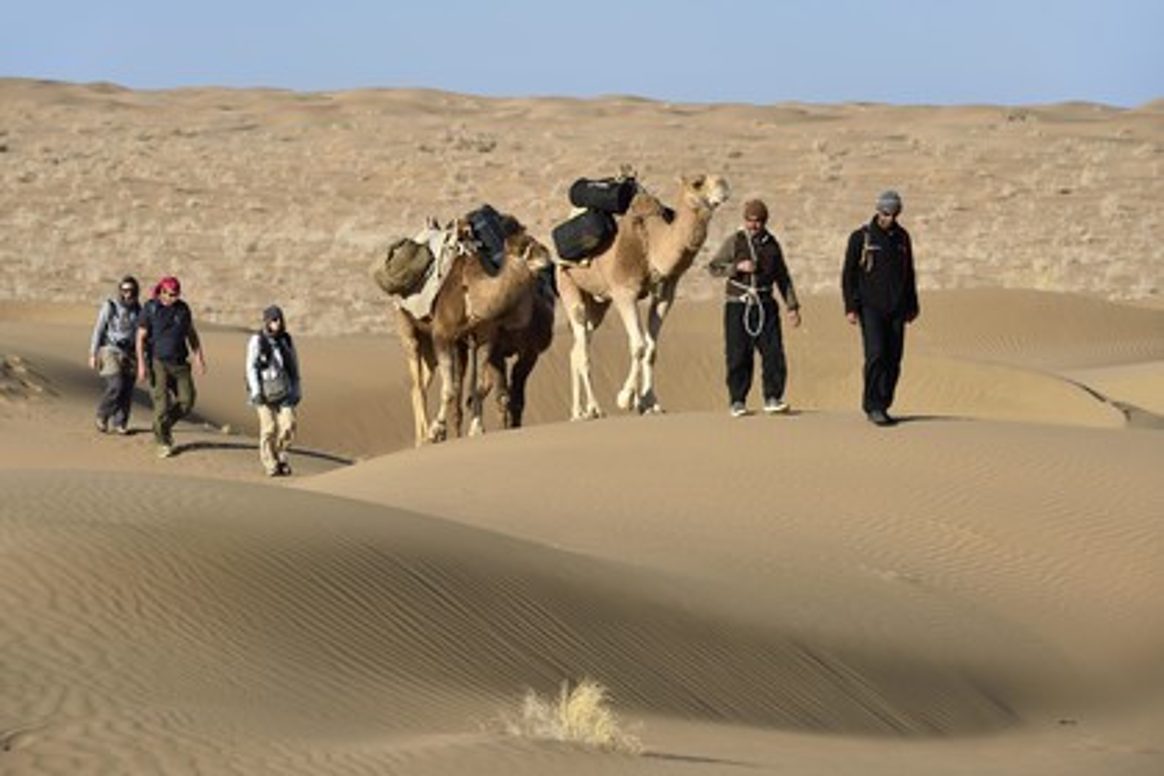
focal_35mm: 165
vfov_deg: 8.3
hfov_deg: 12.5
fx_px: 5335
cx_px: 582
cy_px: 388
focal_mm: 165
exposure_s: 1/400
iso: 200
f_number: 8
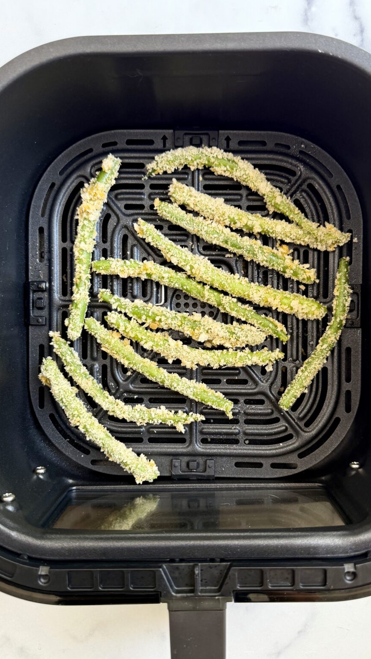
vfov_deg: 69.8
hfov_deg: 42.9
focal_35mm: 27
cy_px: 335
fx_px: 472
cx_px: 199
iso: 125
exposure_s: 1/128
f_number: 1.78
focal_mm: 6.76
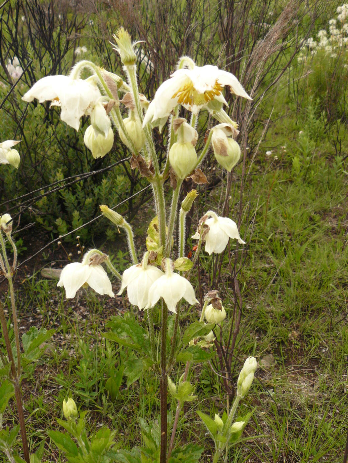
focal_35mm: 37
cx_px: 175
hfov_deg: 38.7
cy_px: 230
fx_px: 496
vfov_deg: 50.1
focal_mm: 6
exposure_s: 1/250
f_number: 4
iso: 200
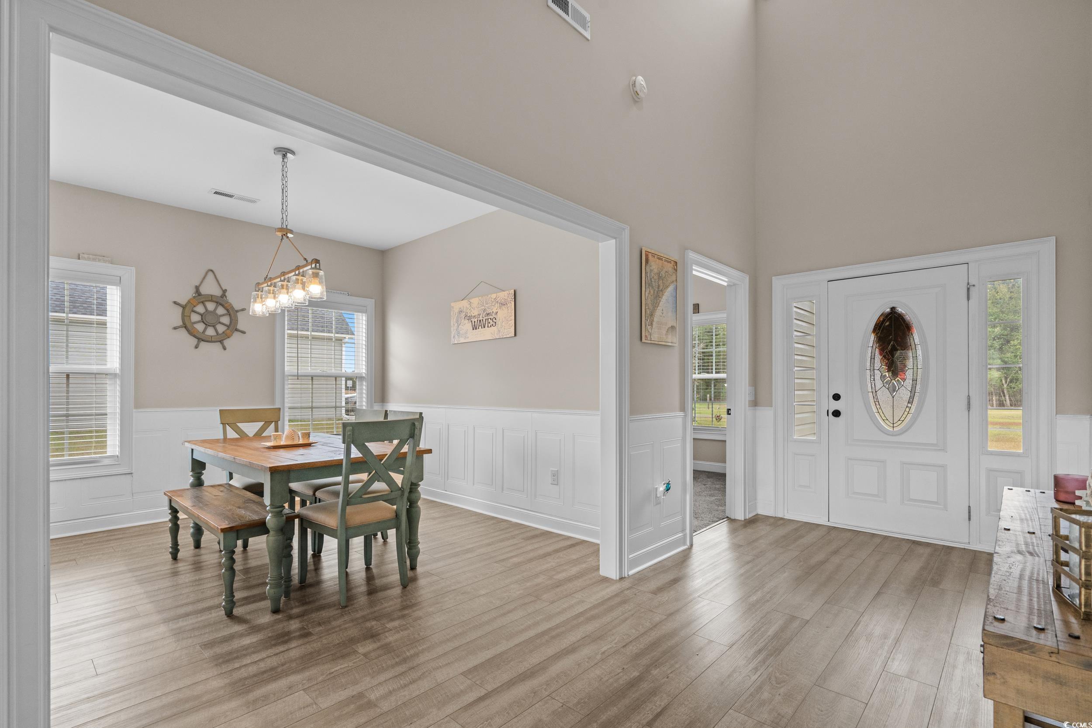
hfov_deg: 96.7
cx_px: 546
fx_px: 485
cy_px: 364
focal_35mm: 16
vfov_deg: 73.8
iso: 800
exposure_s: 1/15
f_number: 8
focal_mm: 16
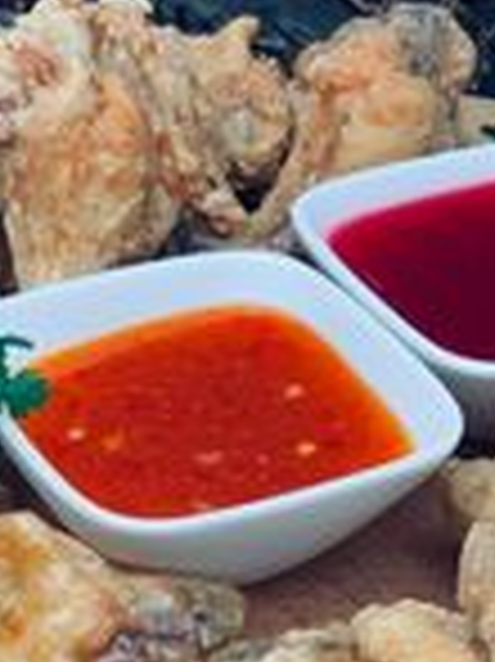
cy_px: 437
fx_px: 2883
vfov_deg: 13.1
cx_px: 387
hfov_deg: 9.8
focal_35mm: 151
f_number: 2.4
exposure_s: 1/71
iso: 125
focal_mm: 6
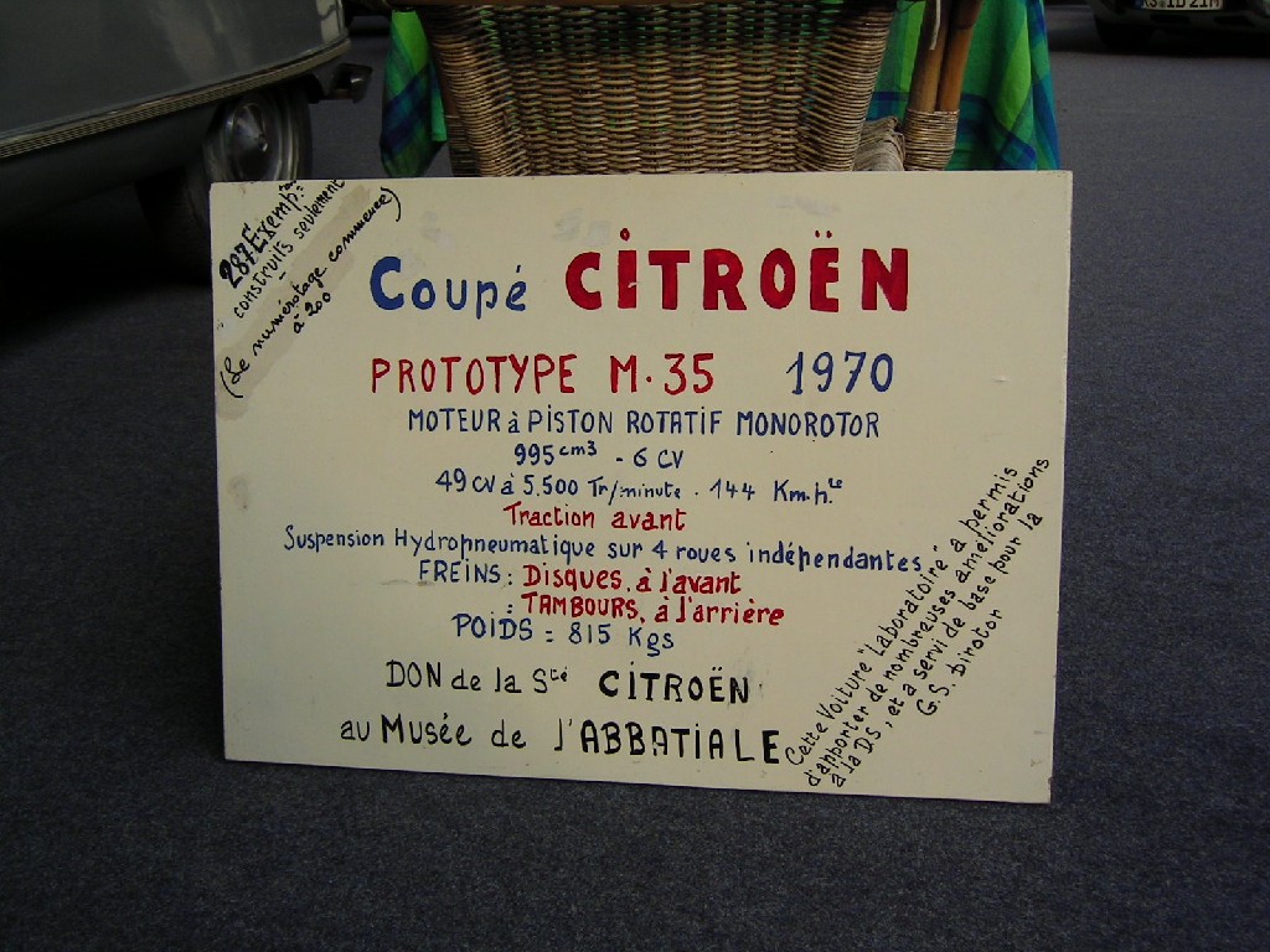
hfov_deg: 51.4
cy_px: 476
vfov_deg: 39.7
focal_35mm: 36
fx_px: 1321
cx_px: 635
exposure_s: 1/288
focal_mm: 5.6
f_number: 2.8
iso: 50
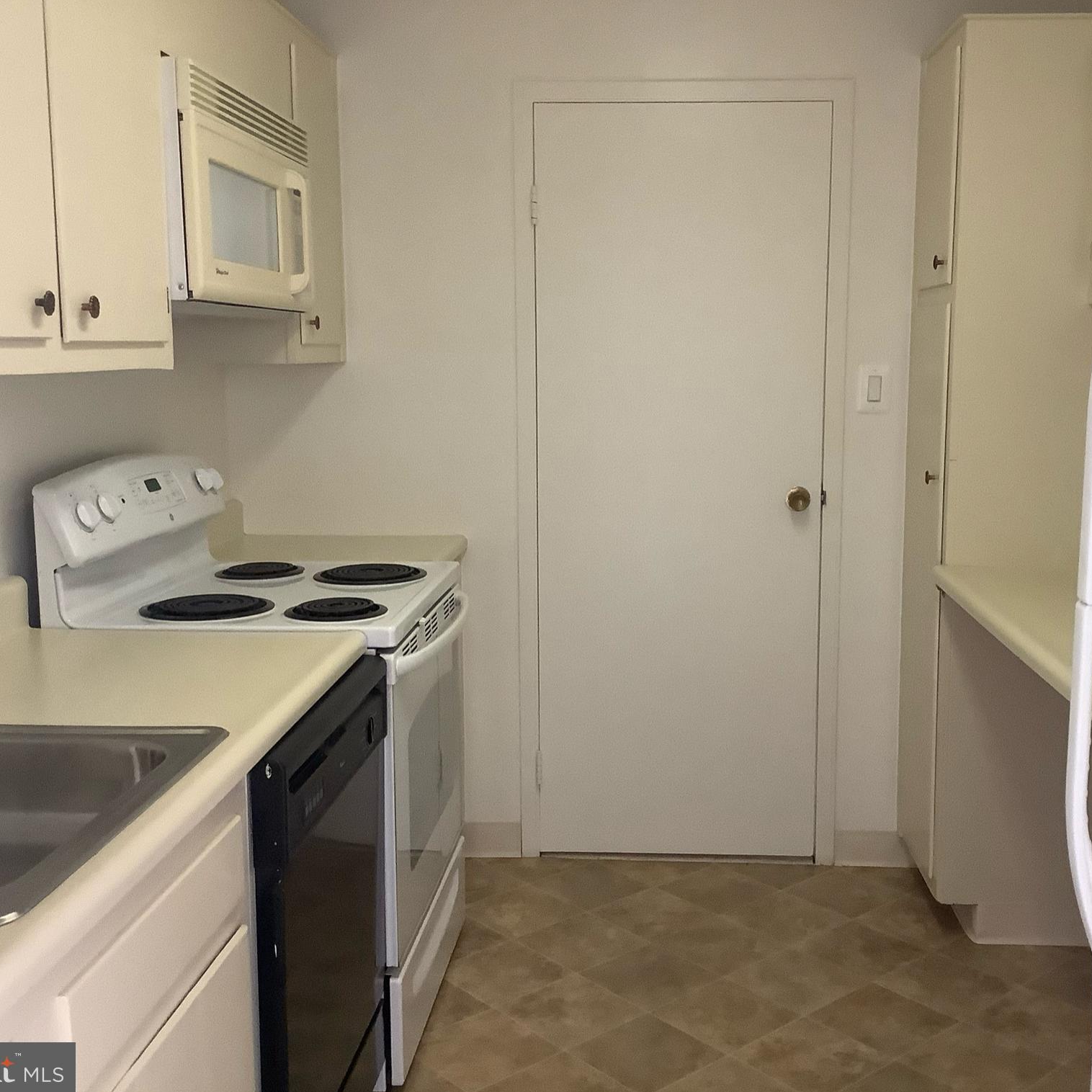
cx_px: 634
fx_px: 1321
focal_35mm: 37
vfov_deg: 44.9
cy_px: 549
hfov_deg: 44.8
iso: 250
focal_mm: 3.3
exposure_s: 1/60
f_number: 2.4
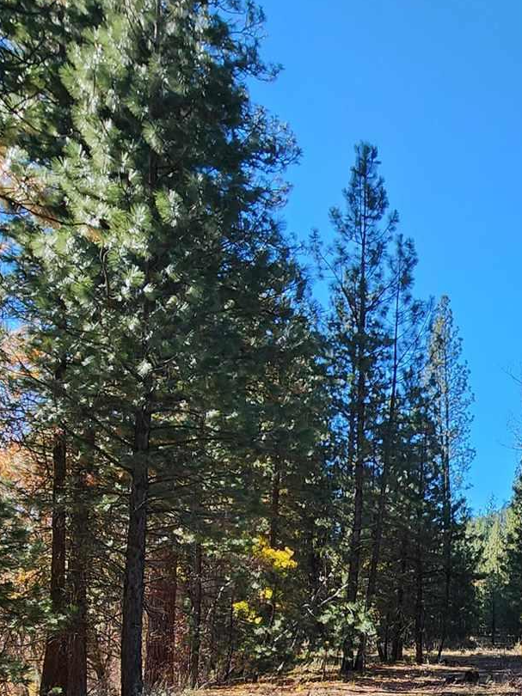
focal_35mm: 37
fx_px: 744
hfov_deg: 32.0
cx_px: 630
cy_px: 627
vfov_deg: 45.4
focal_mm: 2.2
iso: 50
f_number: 2.2
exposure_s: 1/480
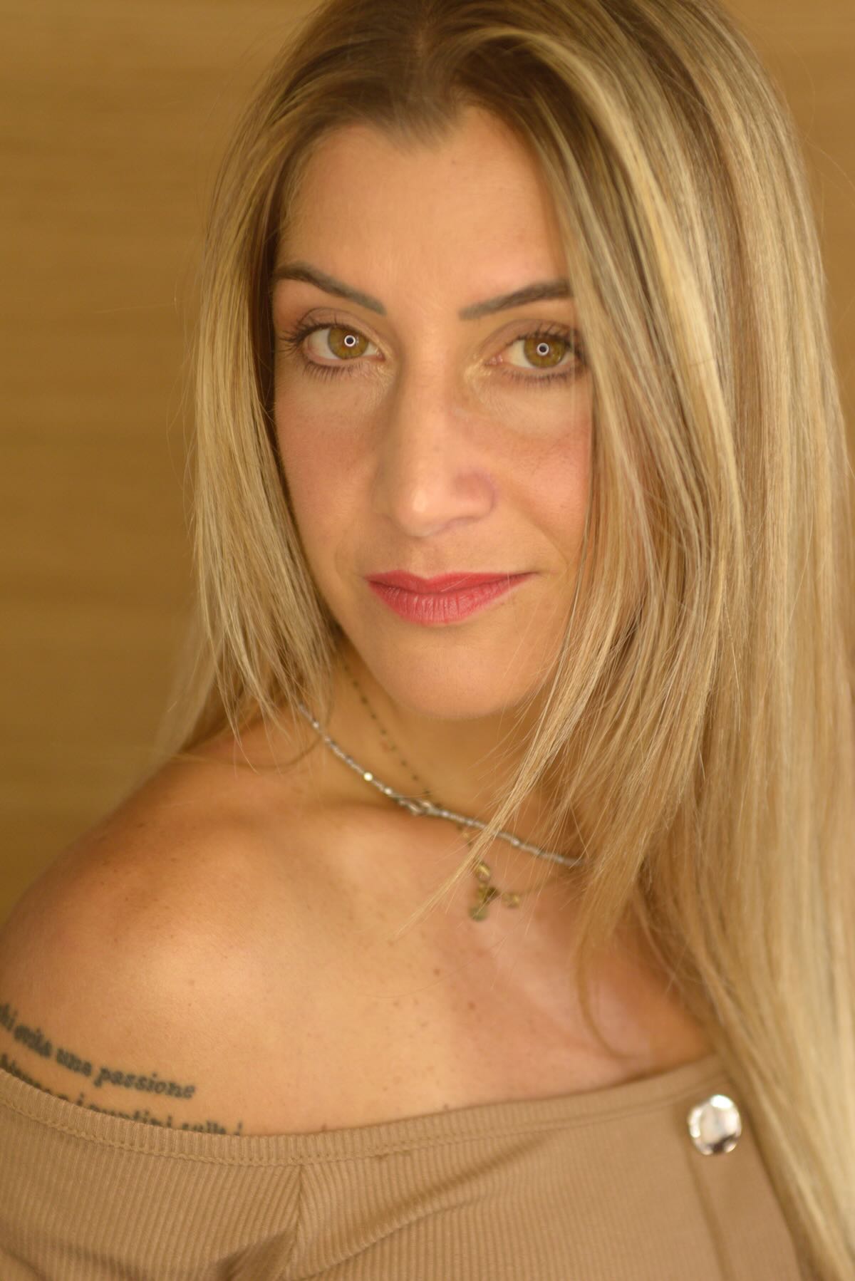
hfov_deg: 19.5
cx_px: 428
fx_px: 2492
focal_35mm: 70
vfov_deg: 28.8
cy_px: 640
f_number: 3.5
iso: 1600
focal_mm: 70
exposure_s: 1/250
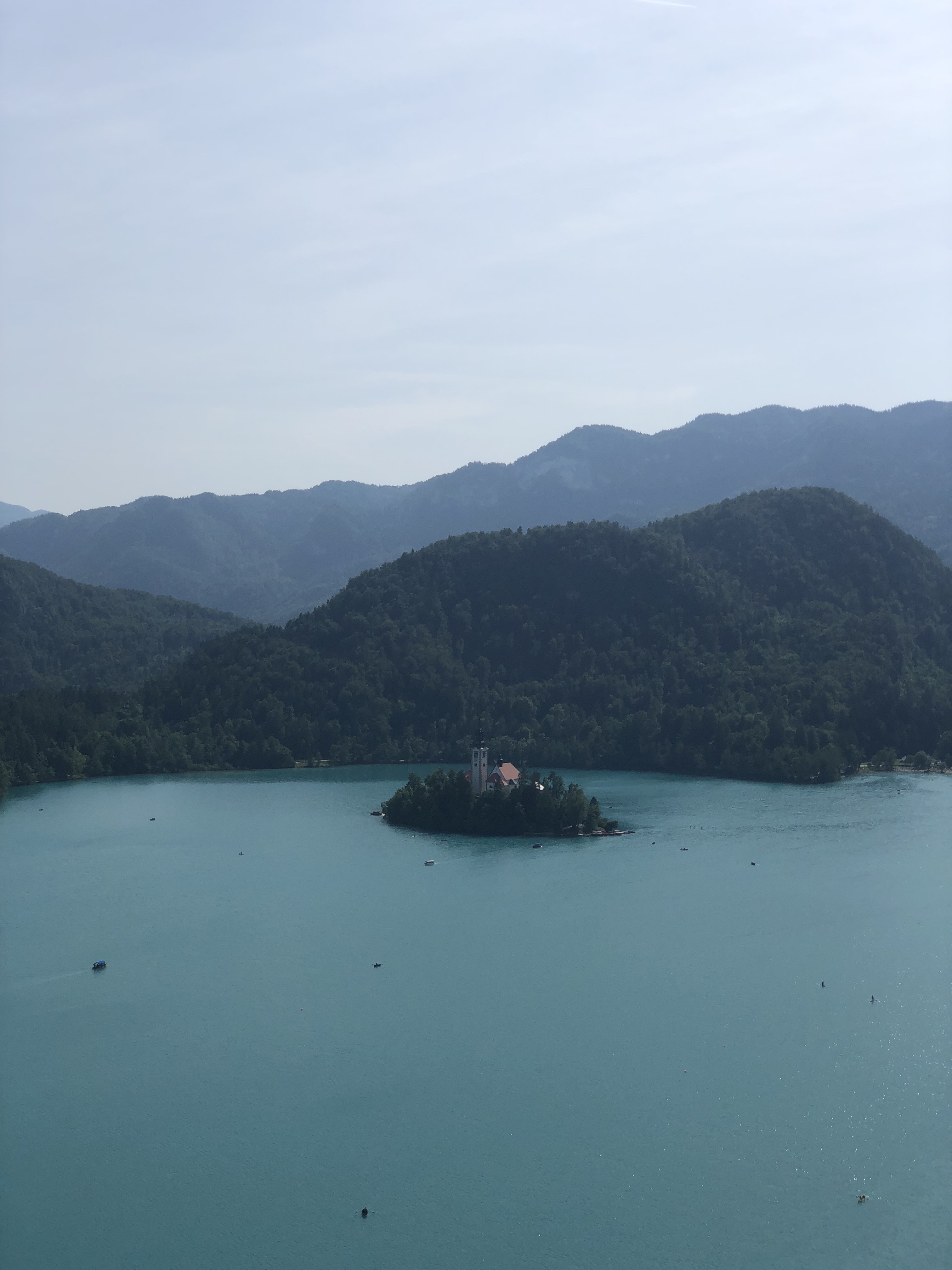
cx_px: 476
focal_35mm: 52
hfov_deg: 28.0
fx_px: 1907
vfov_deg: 36.8
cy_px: 635
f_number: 2.4
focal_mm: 6
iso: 16
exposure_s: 1/2183
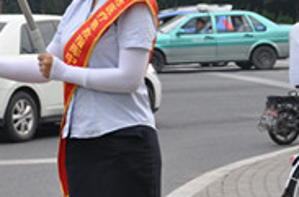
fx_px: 1549
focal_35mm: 187
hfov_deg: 11.0
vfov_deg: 7.3
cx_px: 25
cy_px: 3
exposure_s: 1/200
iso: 200
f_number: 7.1
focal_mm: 38
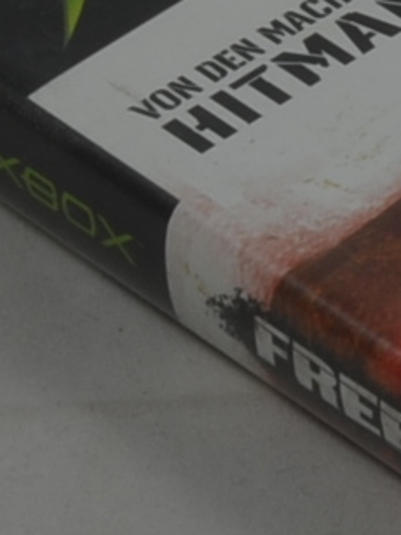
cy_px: 35
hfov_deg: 3.2
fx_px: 7141
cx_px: 1180
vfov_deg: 4.3
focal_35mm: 462
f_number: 20
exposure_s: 1/4
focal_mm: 40
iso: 100
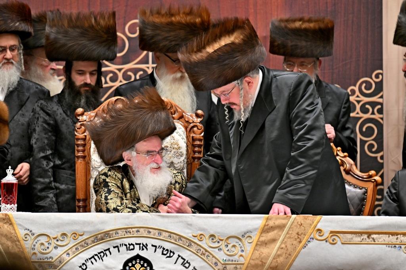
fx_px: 3382
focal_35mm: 300
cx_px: 203
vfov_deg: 4.6
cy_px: 135
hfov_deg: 6.9
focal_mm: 200
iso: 250
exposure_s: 1/250
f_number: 2.8
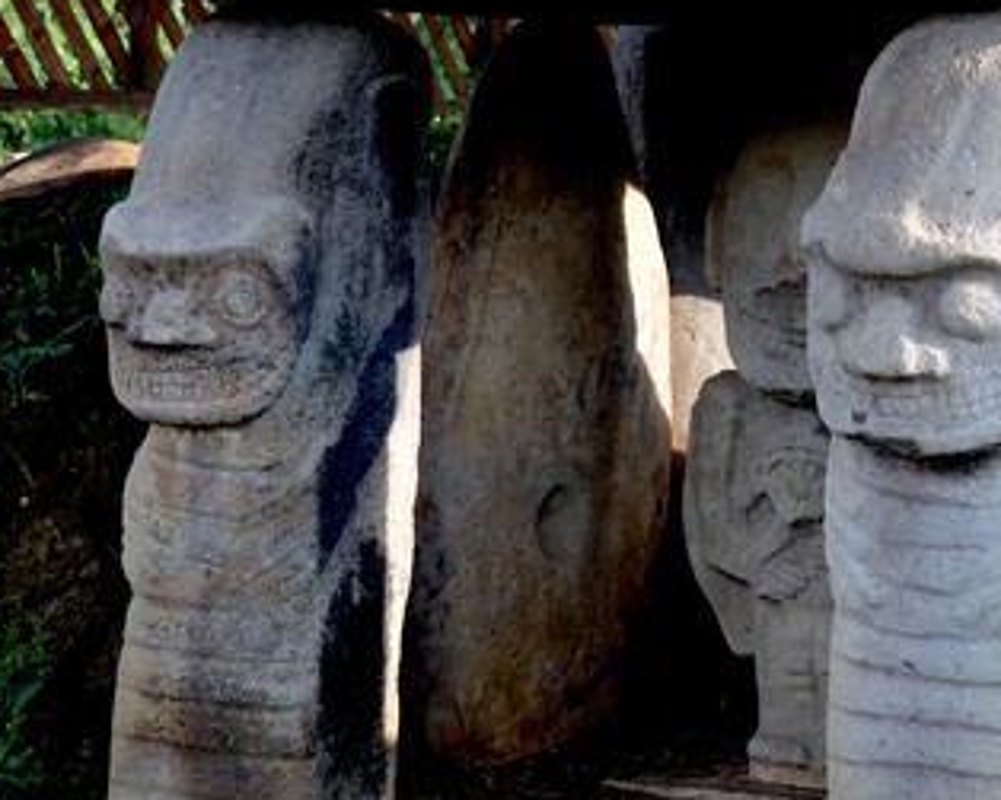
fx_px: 3821
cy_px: 390
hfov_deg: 14.9
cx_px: 708
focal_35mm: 129
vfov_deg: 12.0
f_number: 5.6
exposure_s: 1/125
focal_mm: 48
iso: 220
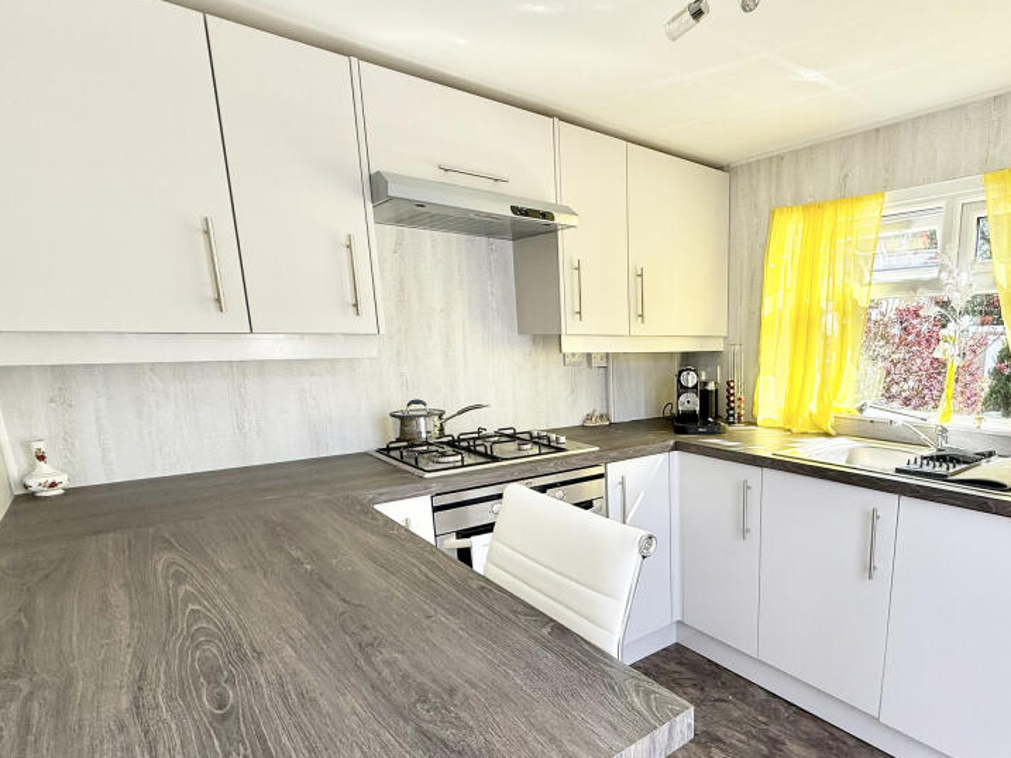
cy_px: 456
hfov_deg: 77.7
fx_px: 584
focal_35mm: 20
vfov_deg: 65.3
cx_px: 713
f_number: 2.2
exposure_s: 1/303
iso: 64
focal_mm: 2.22
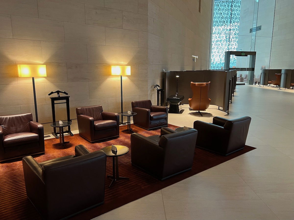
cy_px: 110
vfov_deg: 53.1
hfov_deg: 67.3
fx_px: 221
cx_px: 147
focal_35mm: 26
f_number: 1.5
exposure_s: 1/50
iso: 160
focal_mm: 5.7
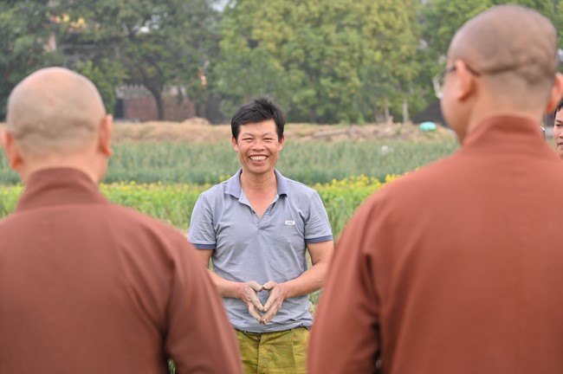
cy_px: 187
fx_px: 1640
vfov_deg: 13.0
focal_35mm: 105
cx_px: 282
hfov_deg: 19.5
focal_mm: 105
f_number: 5.6
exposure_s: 1/160
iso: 200
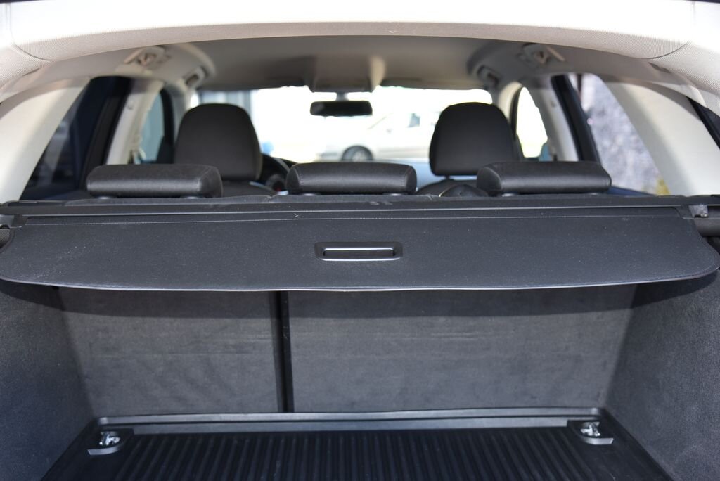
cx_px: 360
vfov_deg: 35.1
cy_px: 240
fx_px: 760
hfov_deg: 50.7
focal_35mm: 38
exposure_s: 1/200
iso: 500
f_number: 4.5
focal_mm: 38
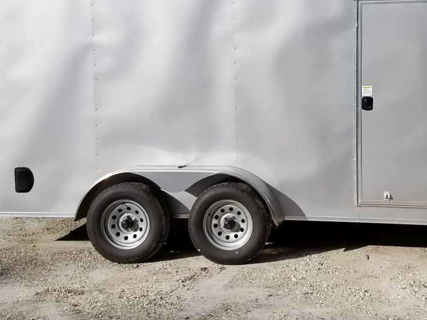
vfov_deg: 28.2
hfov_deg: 37.1
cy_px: 86
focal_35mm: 51
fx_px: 629
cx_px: 286
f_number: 1.7
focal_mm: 4.2
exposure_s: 1/3352
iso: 50
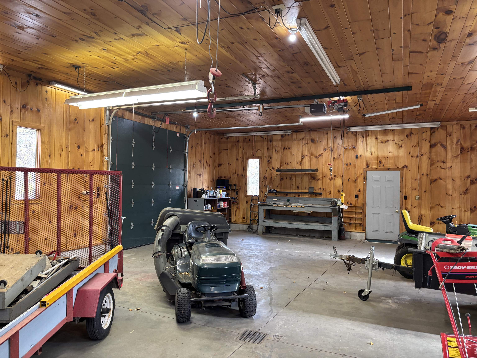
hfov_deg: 67.3
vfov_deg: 53.1
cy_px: 179
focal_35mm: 26
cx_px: 238
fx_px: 358
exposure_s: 1/60
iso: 160
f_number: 1.6
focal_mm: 5.96
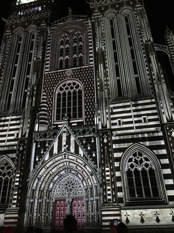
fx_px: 194
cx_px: 87
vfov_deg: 61.7
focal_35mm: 29
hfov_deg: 48.2
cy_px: 116
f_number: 2.2
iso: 500
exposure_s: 1/17
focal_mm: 4.15
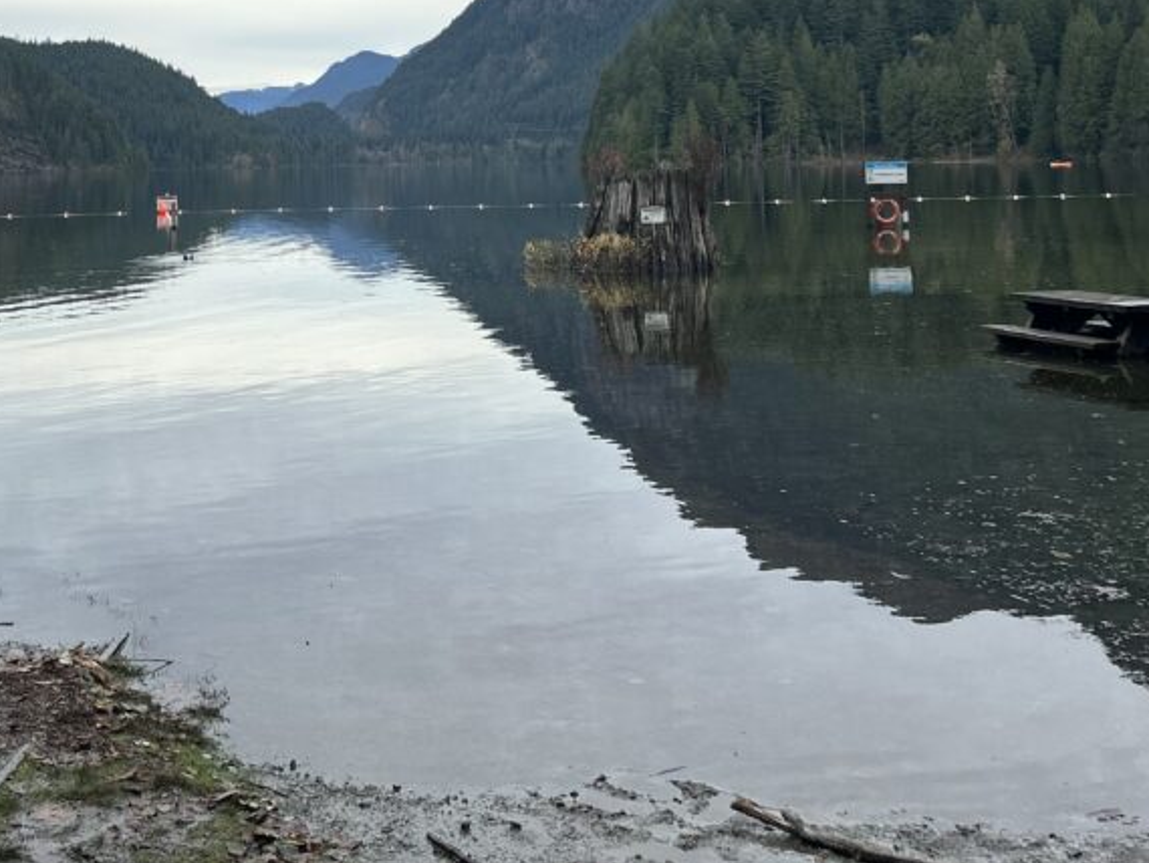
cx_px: 266
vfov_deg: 26.8
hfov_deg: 35.8
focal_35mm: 52
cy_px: 47
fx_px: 1727
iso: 50
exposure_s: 1/1431
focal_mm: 5.7
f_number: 1.5
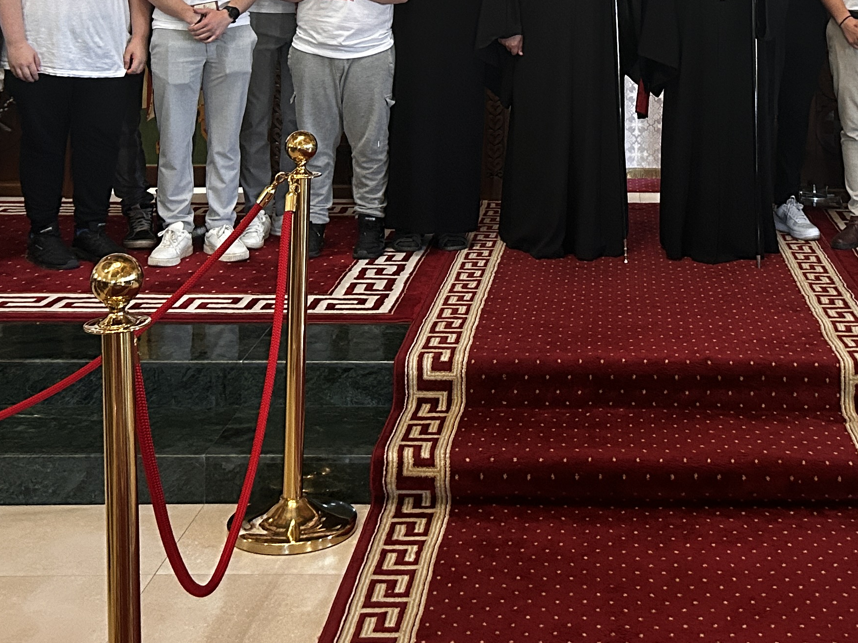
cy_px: -62
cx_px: 640
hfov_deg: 31.6
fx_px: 1487
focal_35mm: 60
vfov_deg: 23.0
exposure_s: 1/60
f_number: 1.5
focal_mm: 5.7
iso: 400
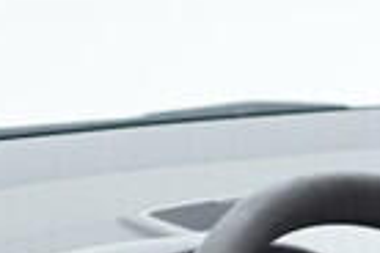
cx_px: 424
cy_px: 785
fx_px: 2818
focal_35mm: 267
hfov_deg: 7.7
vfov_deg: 4.9
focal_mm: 24
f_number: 2.8
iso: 125
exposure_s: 1/40
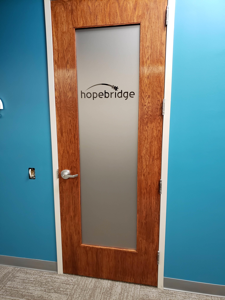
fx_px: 225
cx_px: 112
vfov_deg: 67.3
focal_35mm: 26
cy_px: 150
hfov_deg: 53.1
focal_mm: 4.3
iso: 250
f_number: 1.5
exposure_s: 1/30
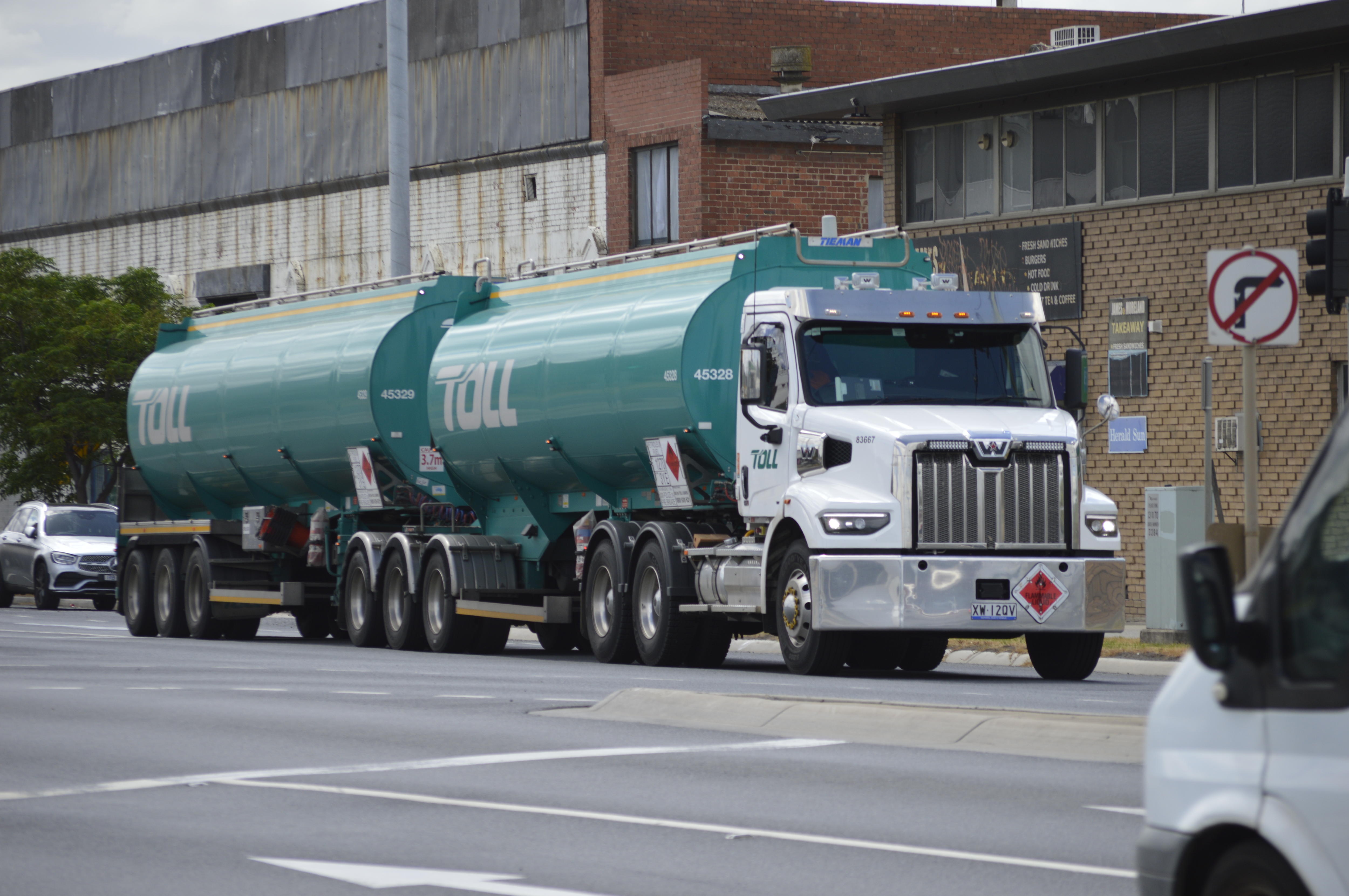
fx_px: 5616
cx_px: 674
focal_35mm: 150
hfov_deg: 13.7
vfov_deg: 9.1
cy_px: 448
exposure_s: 1/500
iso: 125
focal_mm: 100
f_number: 5.6
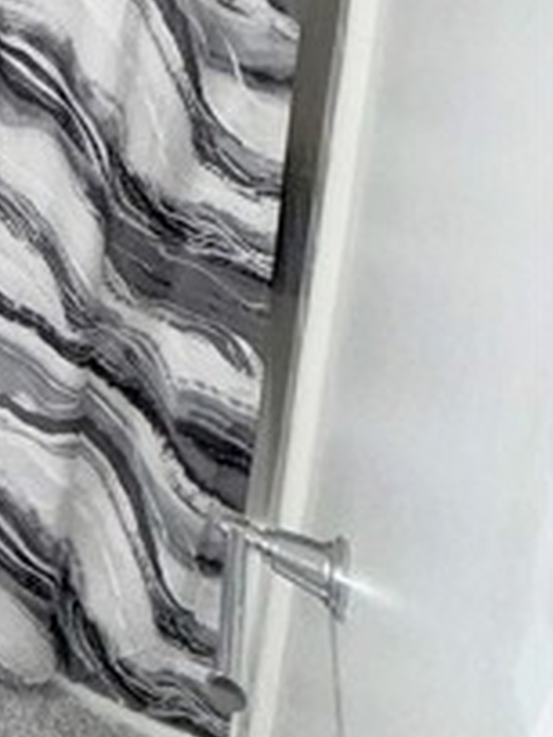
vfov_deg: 34.2
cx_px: -307
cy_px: -155
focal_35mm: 44
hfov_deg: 24.4
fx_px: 937
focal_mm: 2.22
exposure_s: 1/120
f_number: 2.2
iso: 160
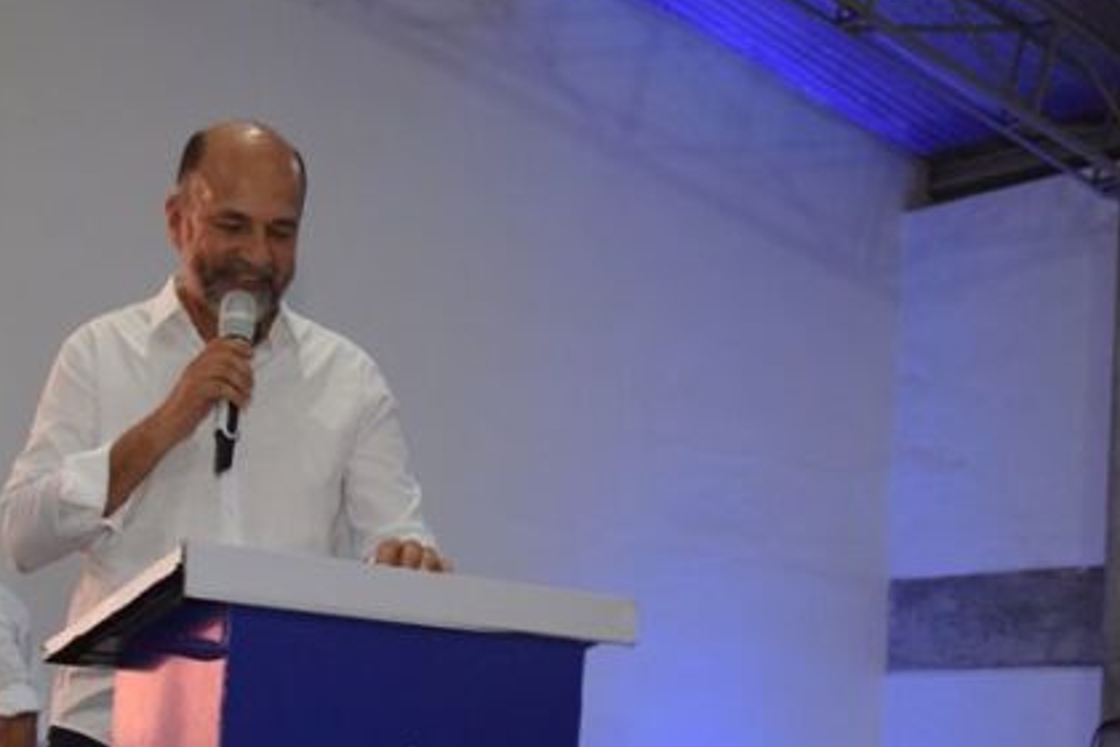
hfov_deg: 22.4
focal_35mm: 90
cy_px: 576
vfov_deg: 15.1
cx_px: 301
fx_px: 2800
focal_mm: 34
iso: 900
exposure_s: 1/60
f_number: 4.2
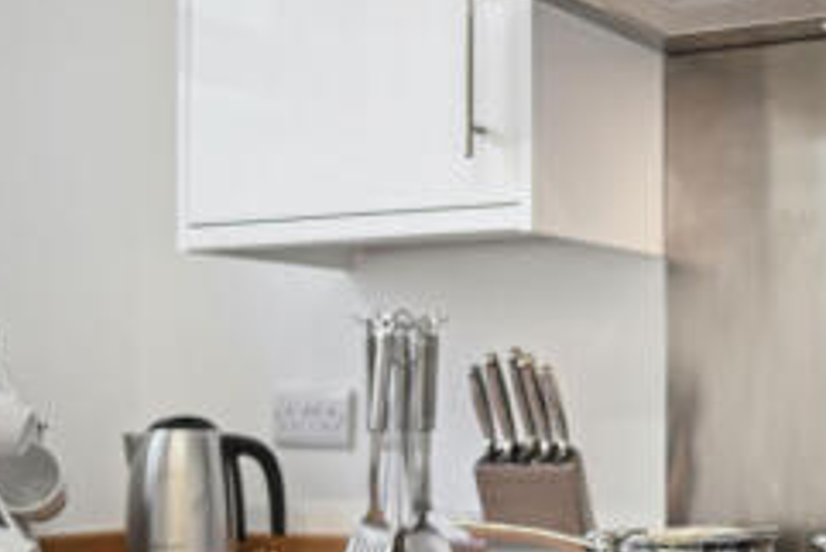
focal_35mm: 69
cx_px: 771
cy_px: 533
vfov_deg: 19.3
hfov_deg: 27.9
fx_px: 1584
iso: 100
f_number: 1.8
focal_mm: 35
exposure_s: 1/50
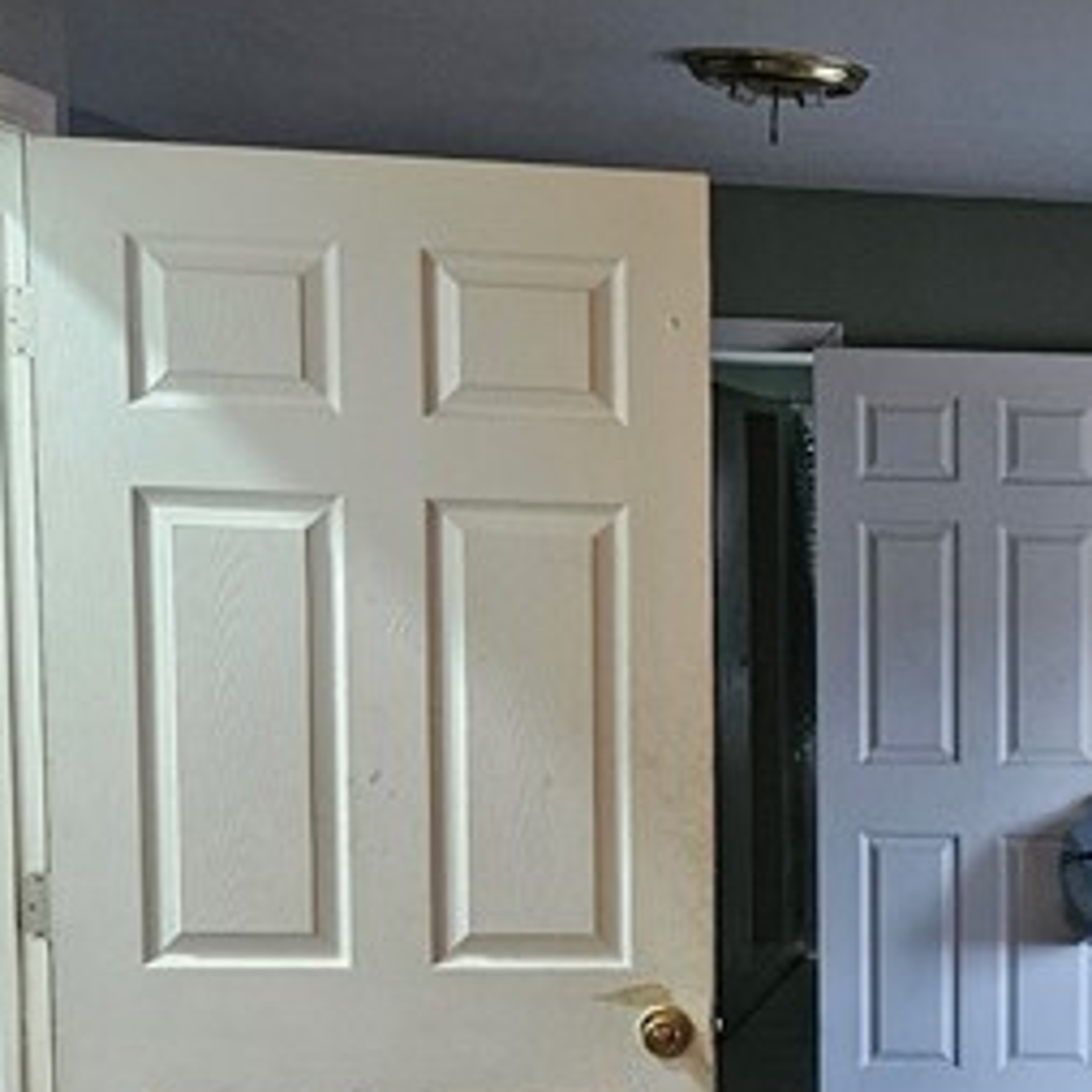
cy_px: 942
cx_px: 1483
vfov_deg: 20.8
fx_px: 2927
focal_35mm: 82
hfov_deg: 19.3
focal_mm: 5.4
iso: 640
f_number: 1.8
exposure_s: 1/30
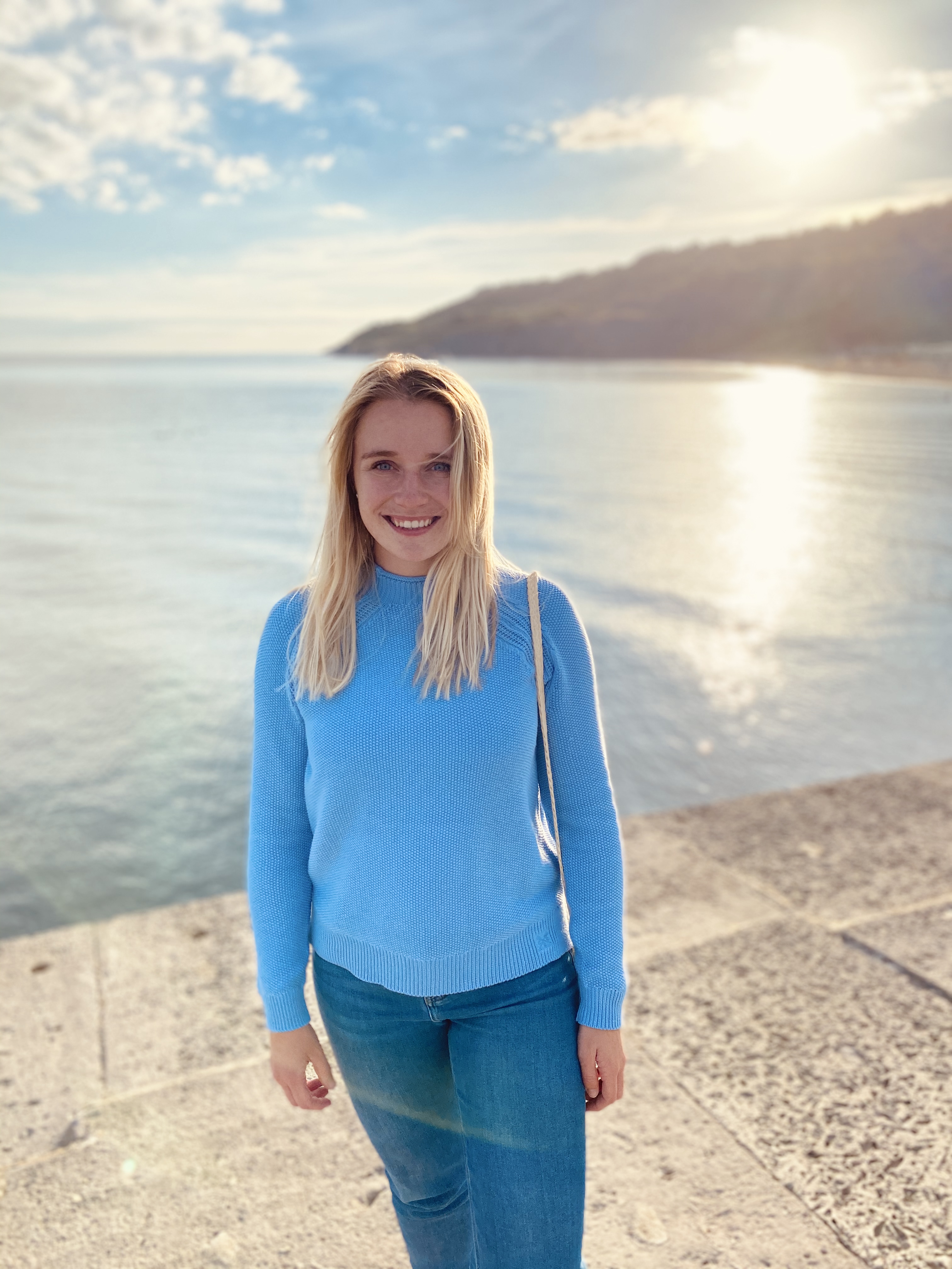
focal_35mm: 26
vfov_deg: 67.3
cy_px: 634
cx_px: 476
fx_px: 953
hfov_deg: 53.1
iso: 32
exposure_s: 1/4115
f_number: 1.8
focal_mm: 4.25
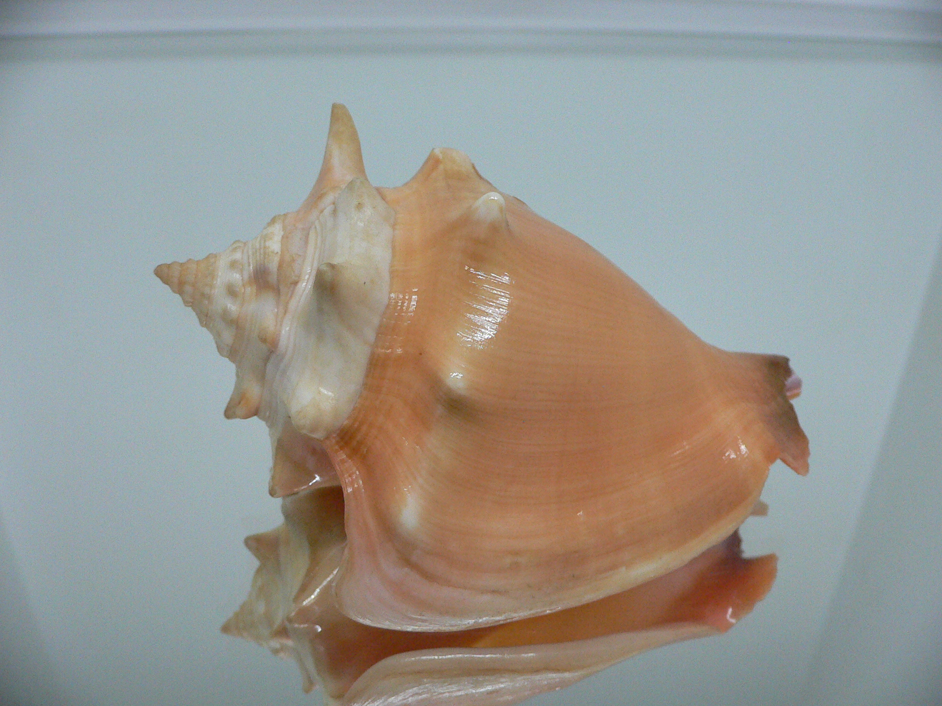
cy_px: 353
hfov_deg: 52.6
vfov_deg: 40.7
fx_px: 952
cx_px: 471
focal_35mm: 35
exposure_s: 1/60
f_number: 2.8
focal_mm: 4.6
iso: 200
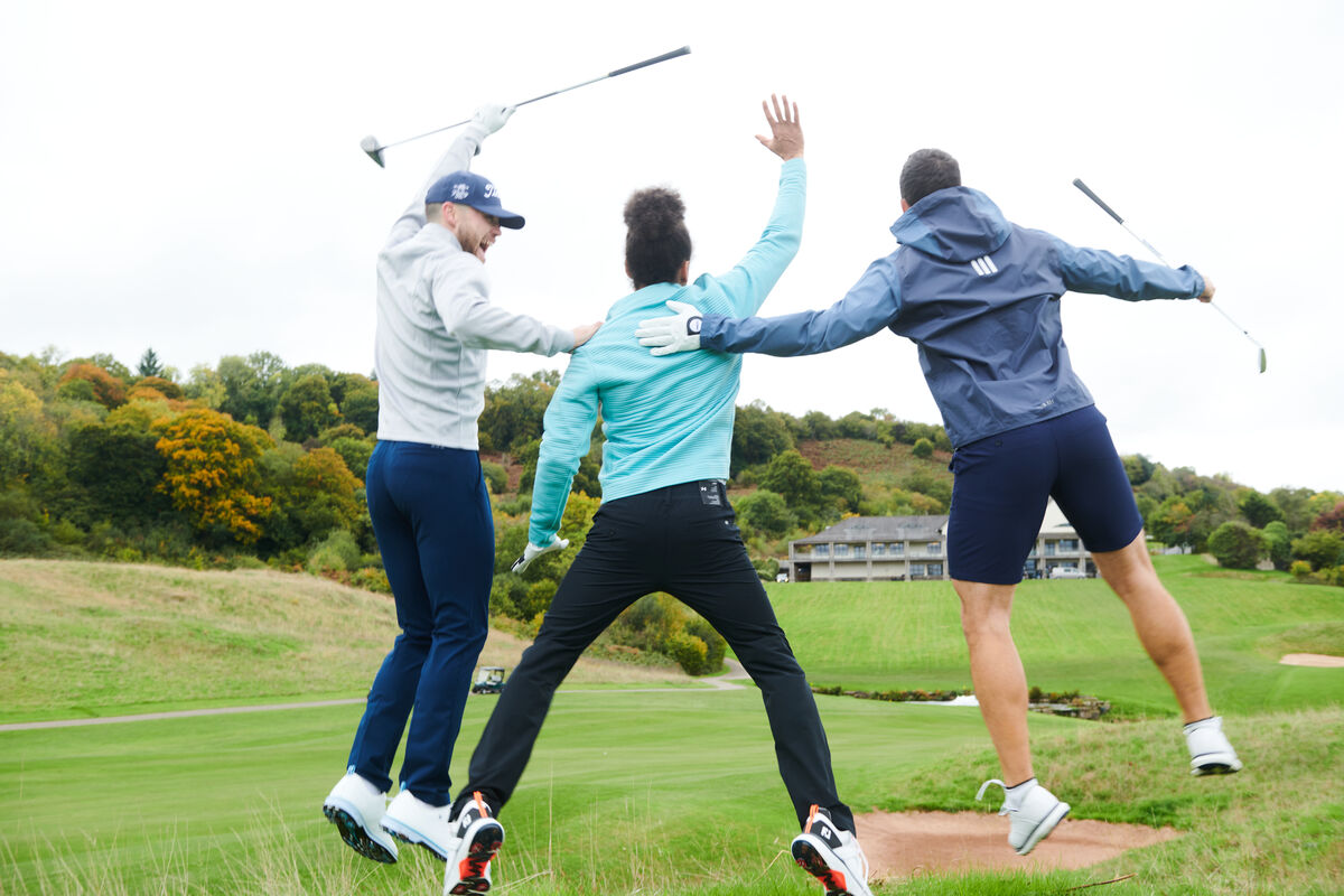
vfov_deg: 37.9
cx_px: 672
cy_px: 448
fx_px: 1307
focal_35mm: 35
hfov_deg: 54.4
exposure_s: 1/160
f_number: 4.5
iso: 200
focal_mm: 35
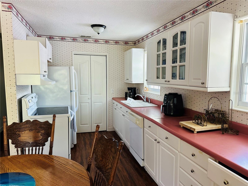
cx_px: 124
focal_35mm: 24
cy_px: 93
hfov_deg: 71.6
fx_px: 172
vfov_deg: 56.8
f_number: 1.78
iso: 250
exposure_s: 1/85
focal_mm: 6.86
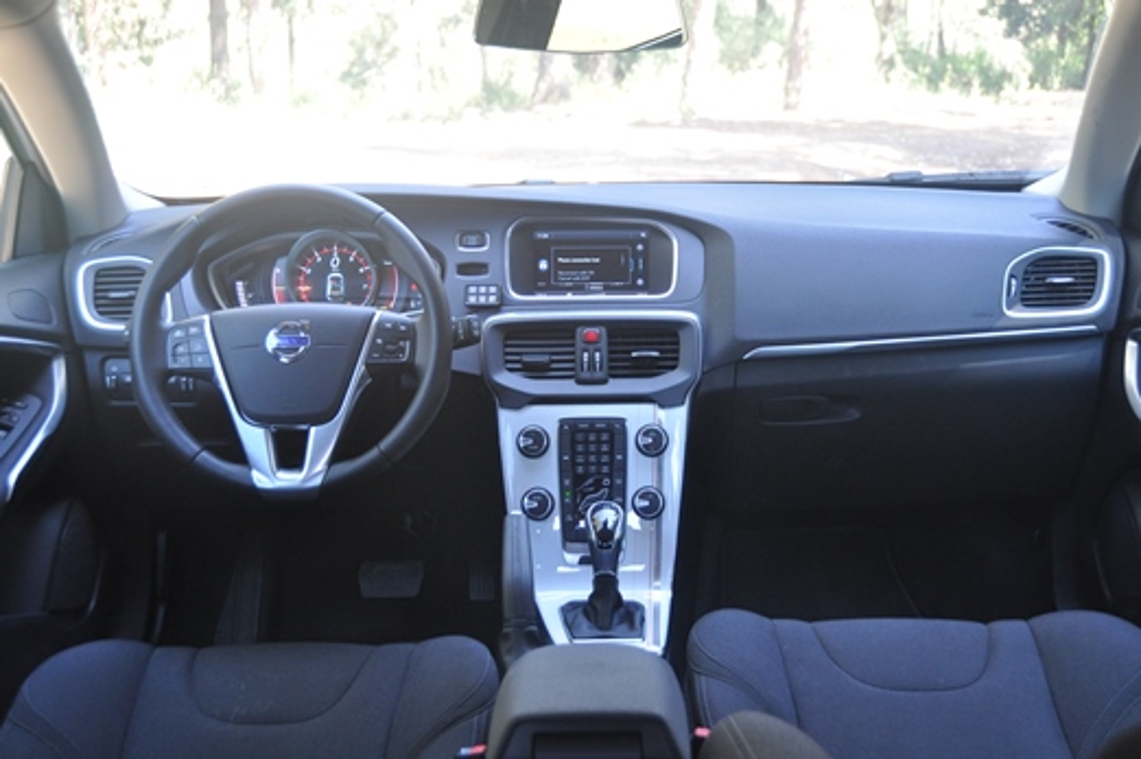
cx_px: 570
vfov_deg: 28.0
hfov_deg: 41.1
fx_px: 1520
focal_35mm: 48
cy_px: 380
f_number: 4.5
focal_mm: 32
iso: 800
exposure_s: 1/80
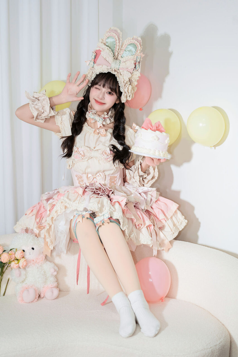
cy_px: 178
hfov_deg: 19.5
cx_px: 119
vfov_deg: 28.8
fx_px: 694
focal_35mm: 70
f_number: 3.2
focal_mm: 70
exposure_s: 1/200
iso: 800
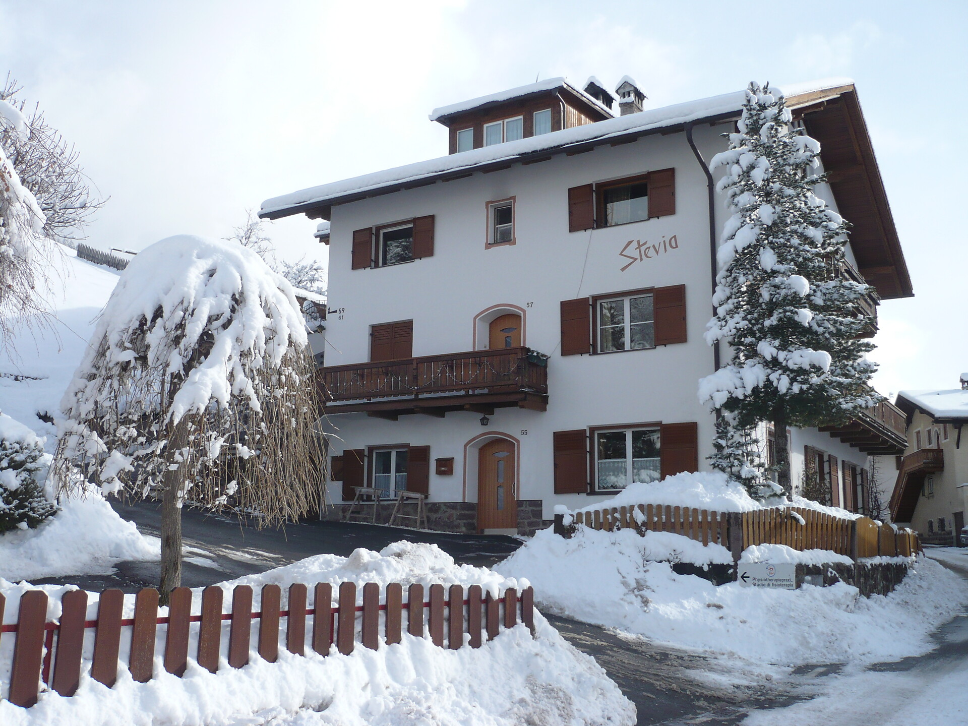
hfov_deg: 52.6
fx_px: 979
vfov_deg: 40.7
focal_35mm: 35
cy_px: 363
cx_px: 484
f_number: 8
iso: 100
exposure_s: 1/160
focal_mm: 5.8
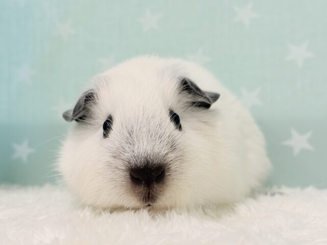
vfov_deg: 28.0
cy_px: 122
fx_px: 491
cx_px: 164
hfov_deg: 36.8
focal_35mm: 52
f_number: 1.6
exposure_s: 1/100
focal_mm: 5.96
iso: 100
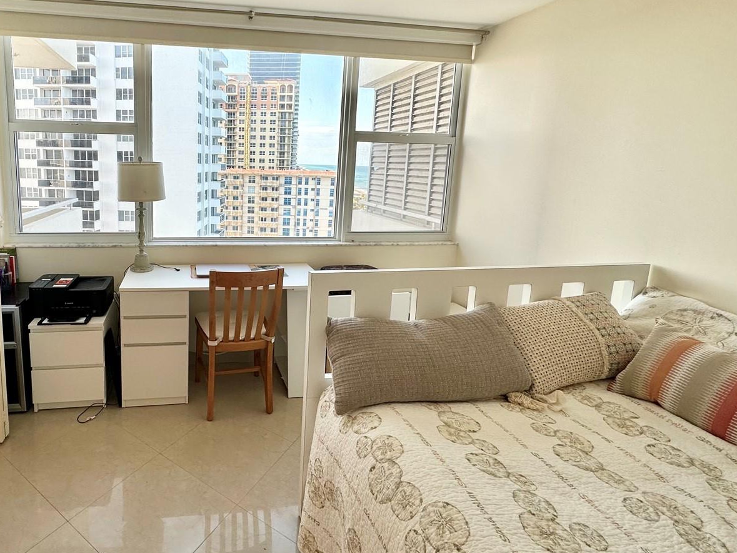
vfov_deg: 68.0
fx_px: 404
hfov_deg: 81.8
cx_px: 244
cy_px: 221
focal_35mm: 19
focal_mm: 2.22
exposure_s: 1/155
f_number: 2.2
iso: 40
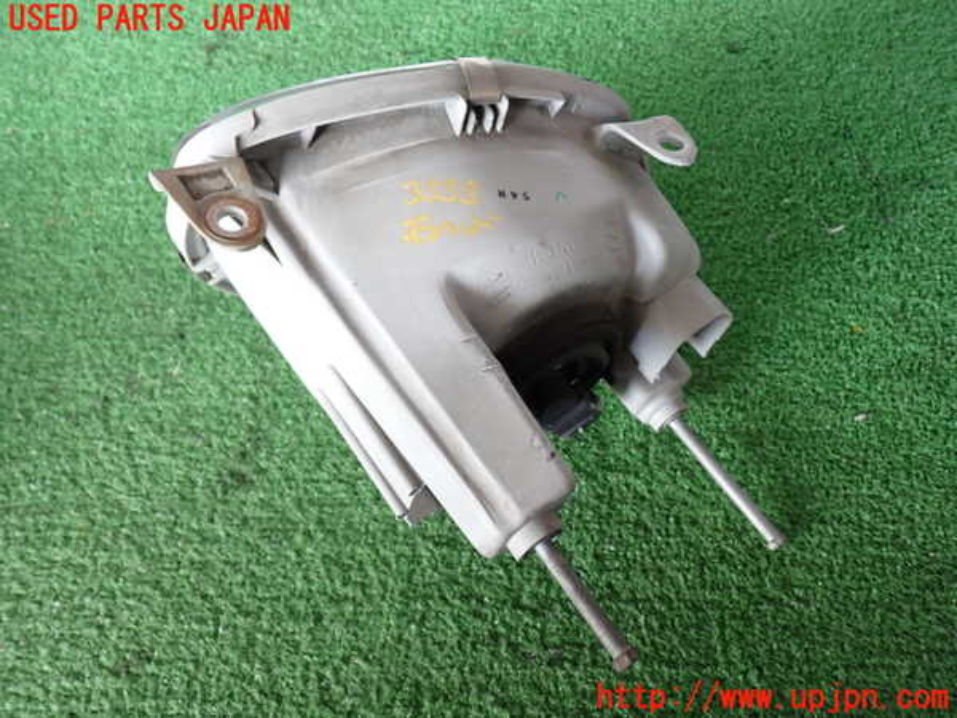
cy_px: 359
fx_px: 829
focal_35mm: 30
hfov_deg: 60.0
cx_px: 478
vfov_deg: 46.8
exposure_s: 1/40
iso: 200
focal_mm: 5.4
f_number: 2.3
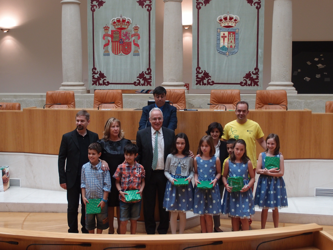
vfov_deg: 31.5
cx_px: 166
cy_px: 125
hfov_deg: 41.2
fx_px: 443
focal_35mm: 46
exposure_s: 1/100
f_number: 2
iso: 125
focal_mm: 9.87
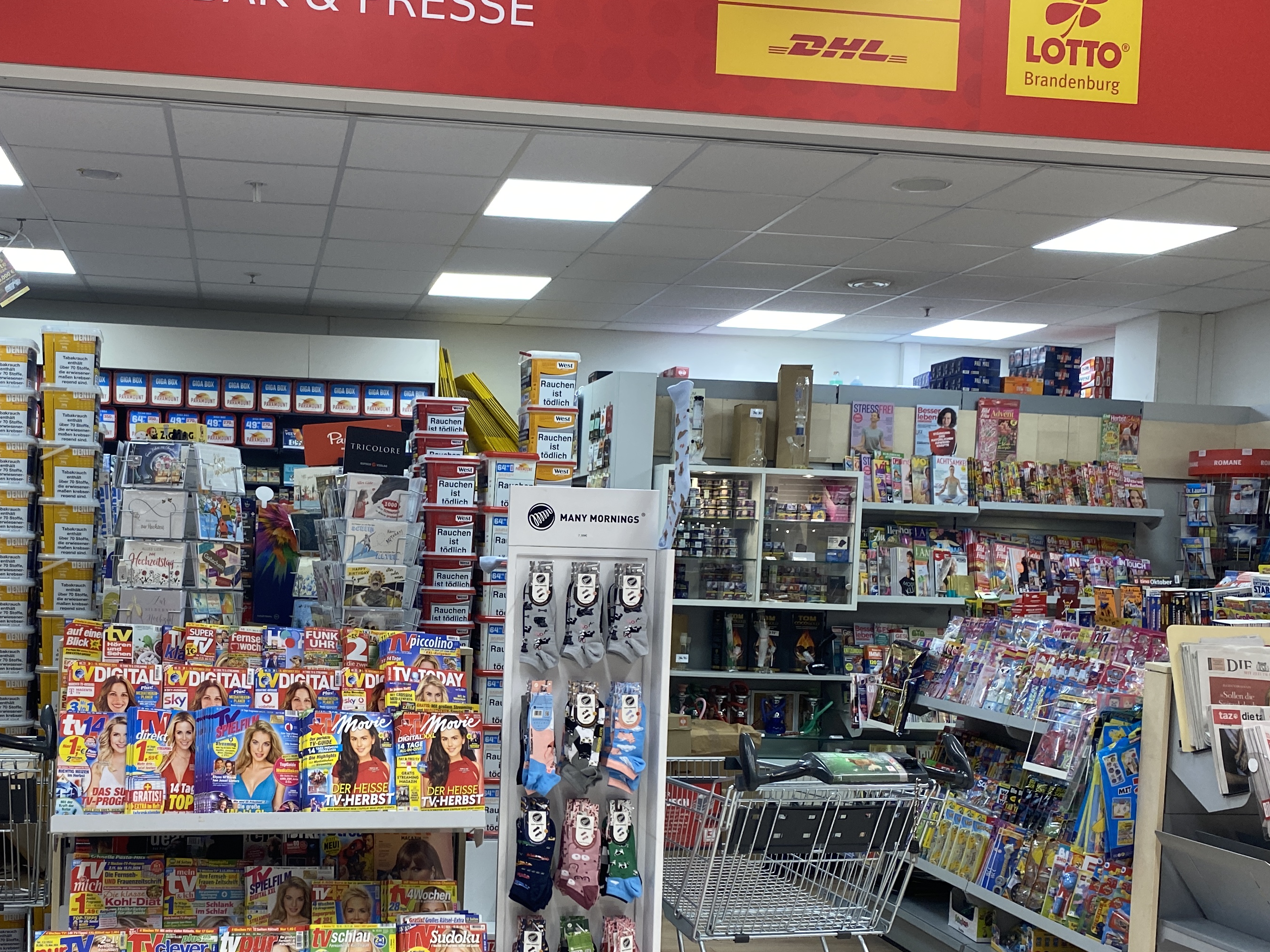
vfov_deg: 36.5
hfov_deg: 47.1
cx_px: 422
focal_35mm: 39
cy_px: 614
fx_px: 1431
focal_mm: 4.25
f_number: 1.8
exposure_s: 1/121
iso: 100
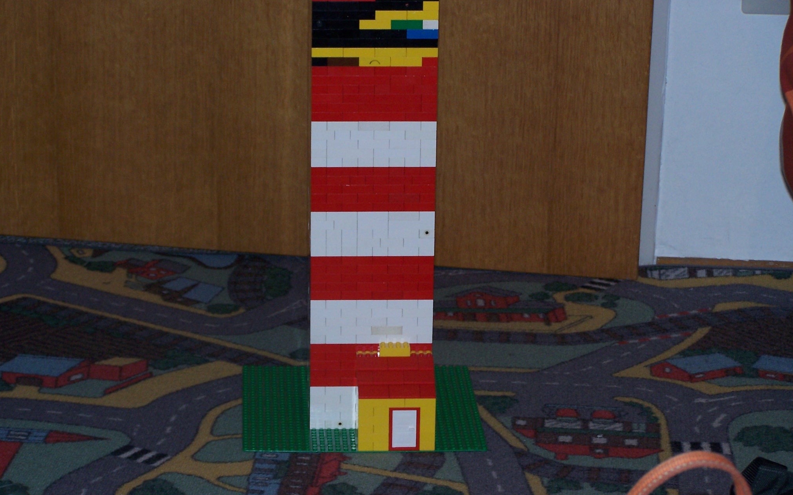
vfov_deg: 10.5
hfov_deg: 16.7
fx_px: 2701
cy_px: 297
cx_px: 395
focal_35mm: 125
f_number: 3.2
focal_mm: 19.4
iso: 140
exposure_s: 1/100
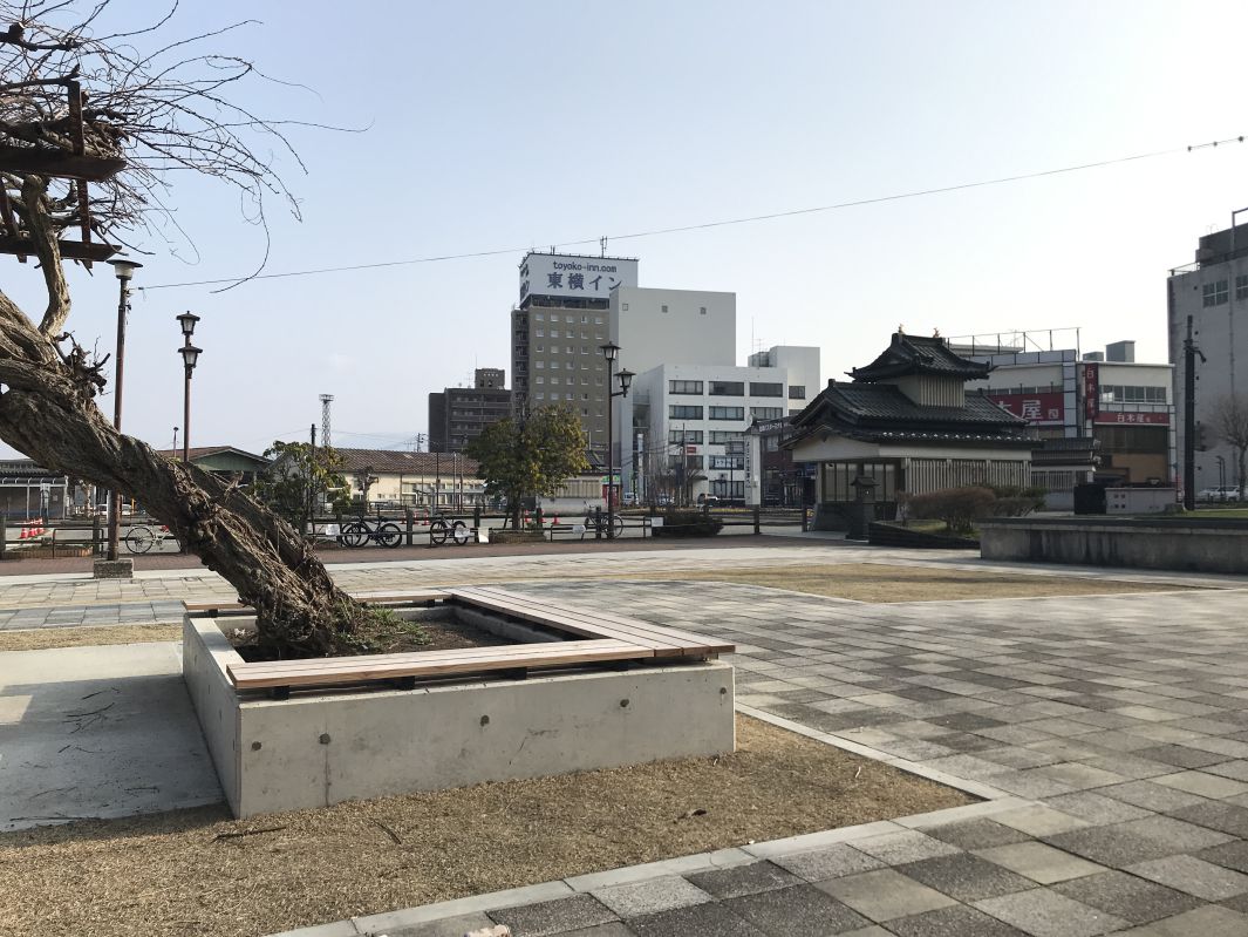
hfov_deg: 63.4
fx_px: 1010
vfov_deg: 49.8
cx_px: 624
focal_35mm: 28
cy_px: 468
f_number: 1.8
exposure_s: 1/3546
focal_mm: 3.99
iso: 20
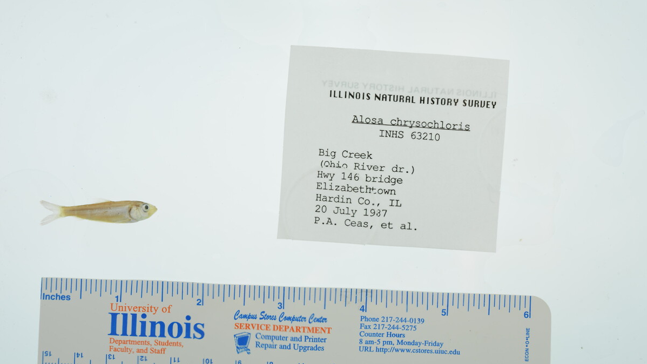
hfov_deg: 33.3
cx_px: 324
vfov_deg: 19.1
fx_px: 1081
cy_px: 179
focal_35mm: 63
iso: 100
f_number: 14
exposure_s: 1/40
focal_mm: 60
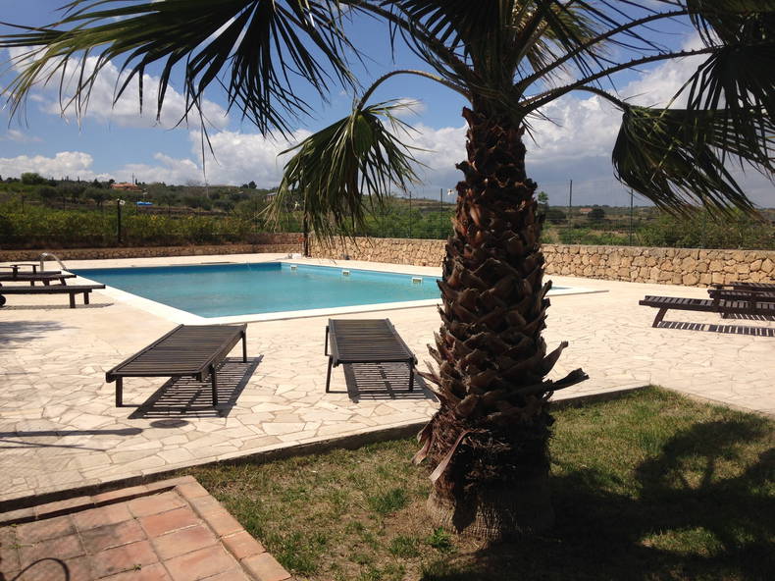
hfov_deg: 55.4
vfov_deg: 42.9
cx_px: 388
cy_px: 290
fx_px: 739
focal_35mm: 33
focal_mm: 4.12
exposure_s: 1/3195
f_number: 2.4
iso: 50
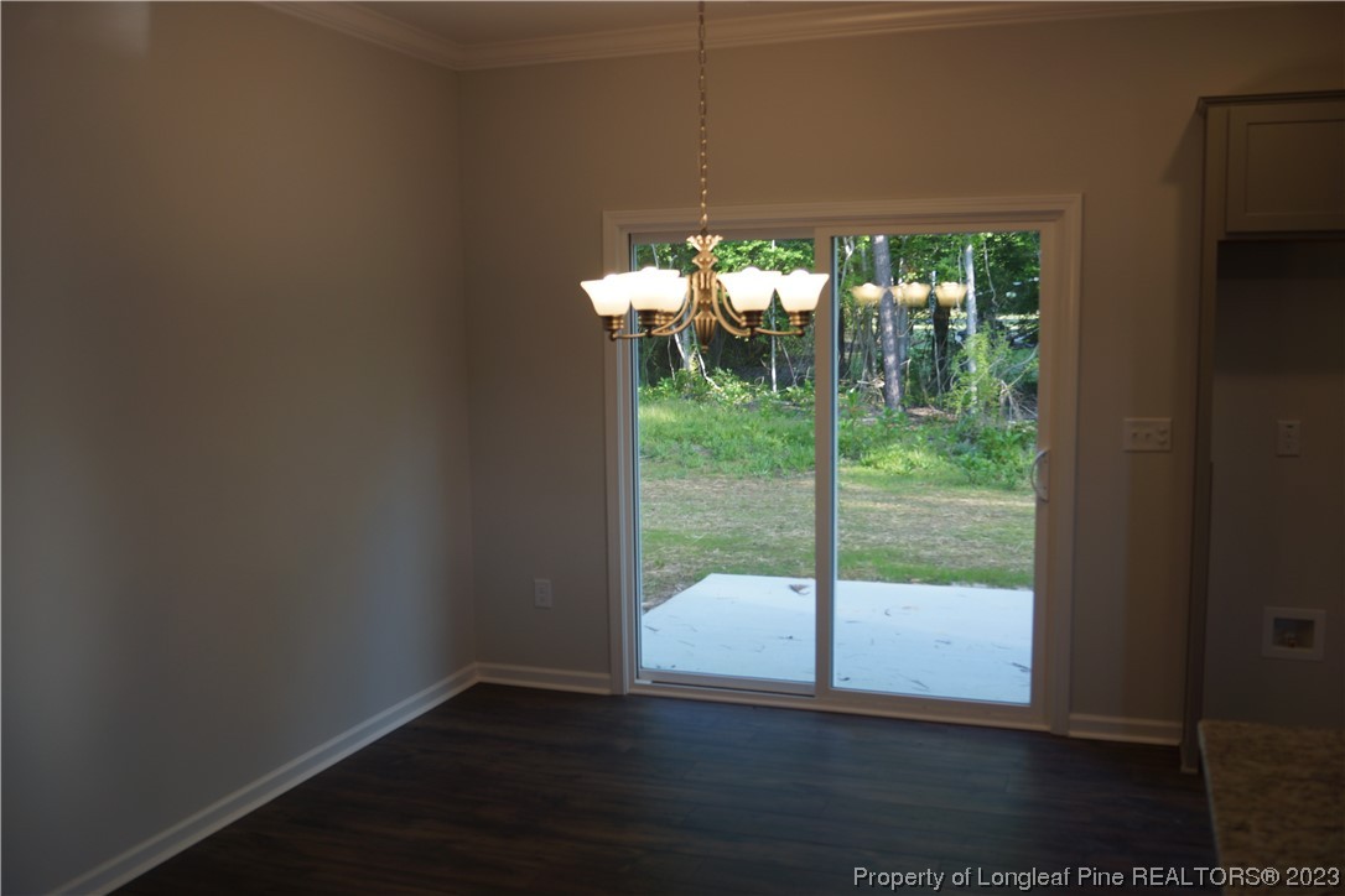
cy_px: 448
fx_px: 1233
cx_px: 672
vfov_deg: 40.0
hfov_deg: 57.2
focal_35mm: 33
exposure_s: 1/80
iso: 100
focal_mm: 22
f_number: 4
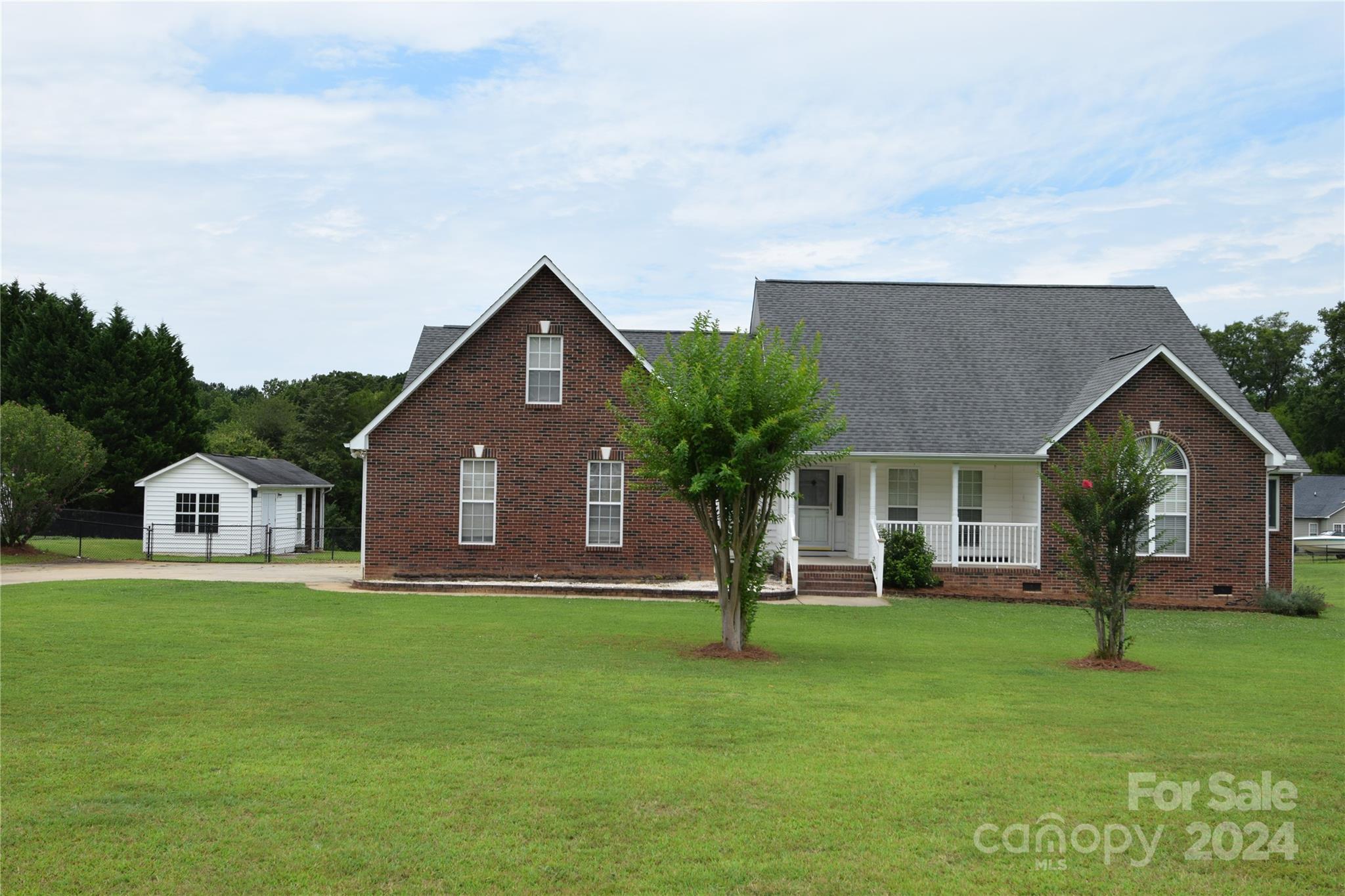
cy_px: 448
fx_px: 1345
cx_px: 672
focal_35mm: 36
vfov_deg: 36.9
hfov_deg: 53.1
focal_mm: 24
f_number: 10
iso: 200
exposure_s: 1/400
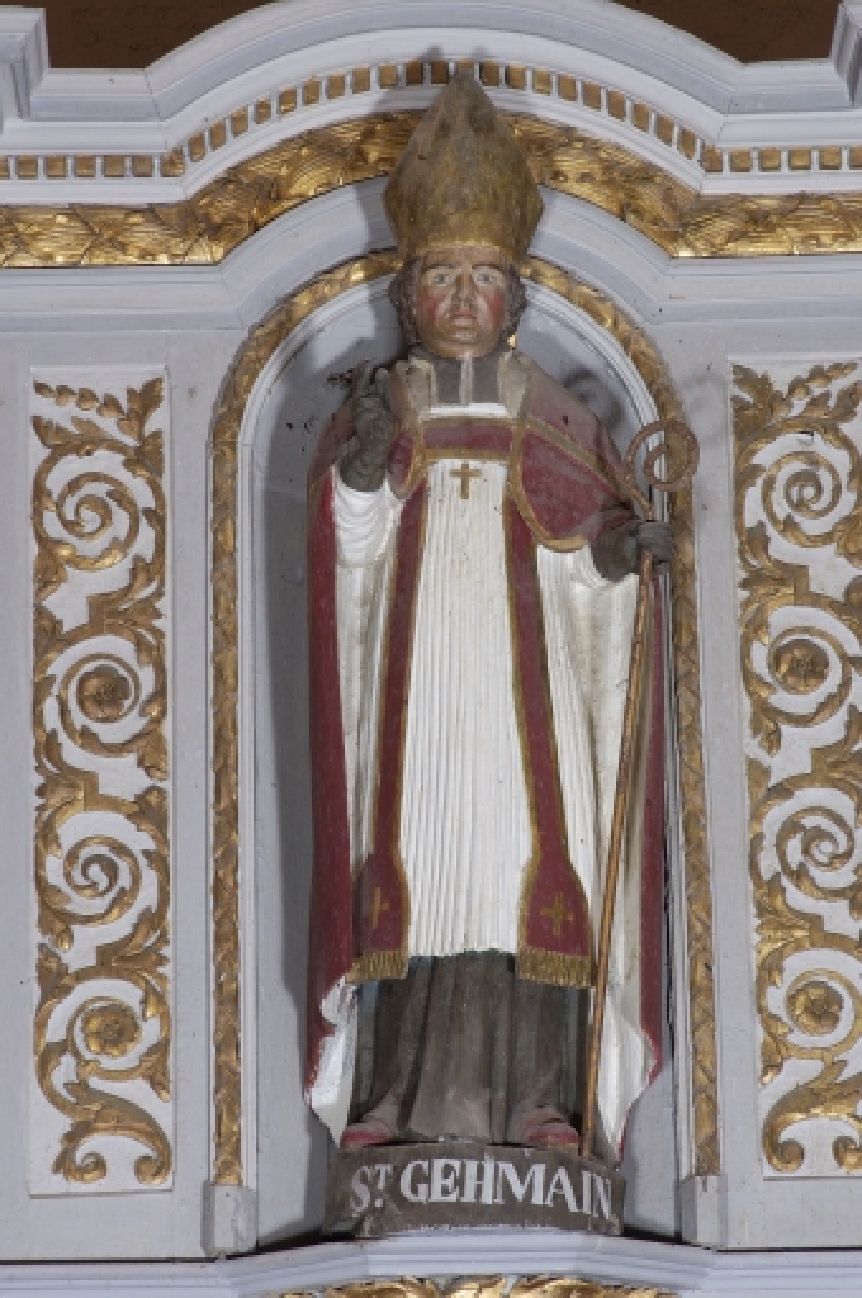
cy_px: 649
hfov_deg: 6.3
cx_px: 431
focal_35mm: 218
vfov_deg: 9.5
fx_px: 7832
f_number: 8
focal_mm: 145
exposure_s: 1/30
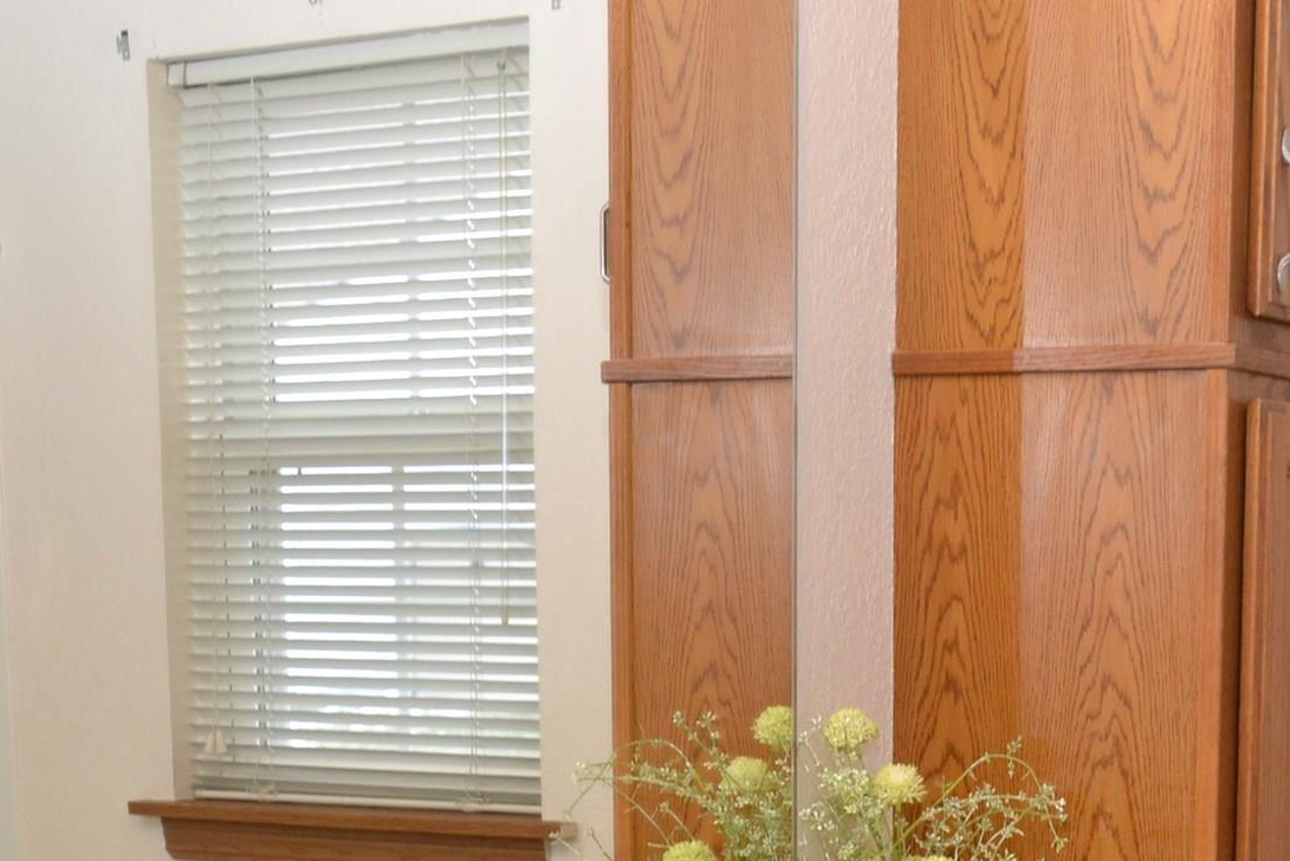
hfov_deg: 26.1
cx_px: 1075
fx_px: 2724
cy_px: 1202
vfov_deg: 16.7
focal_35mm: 76
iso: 400
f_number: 5
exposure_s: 1/100
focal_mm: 18
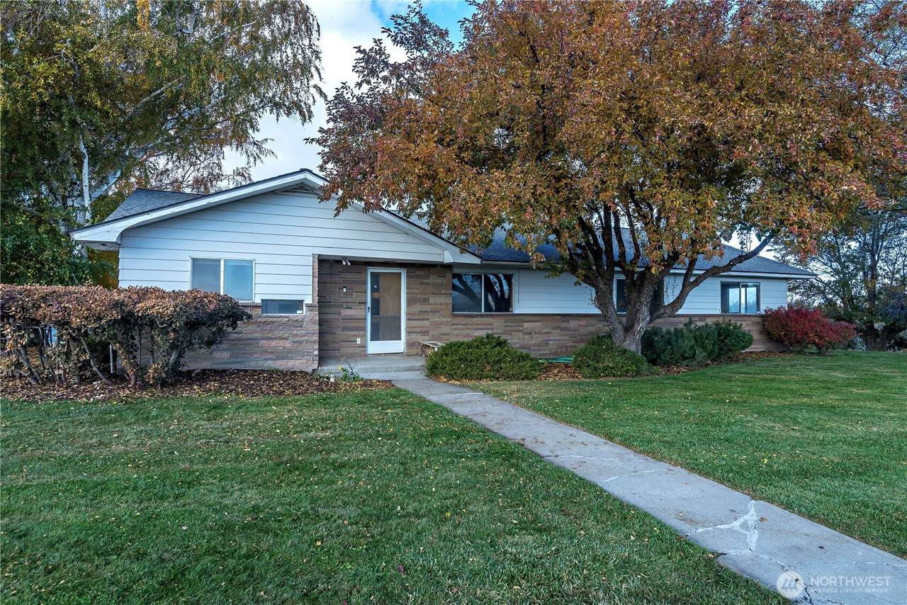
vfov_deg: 57.3
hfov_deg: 78.6
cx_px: 454
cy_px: 302
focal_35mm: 22
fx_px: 554
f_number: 8
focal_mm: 22
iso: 200
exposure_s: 1/200
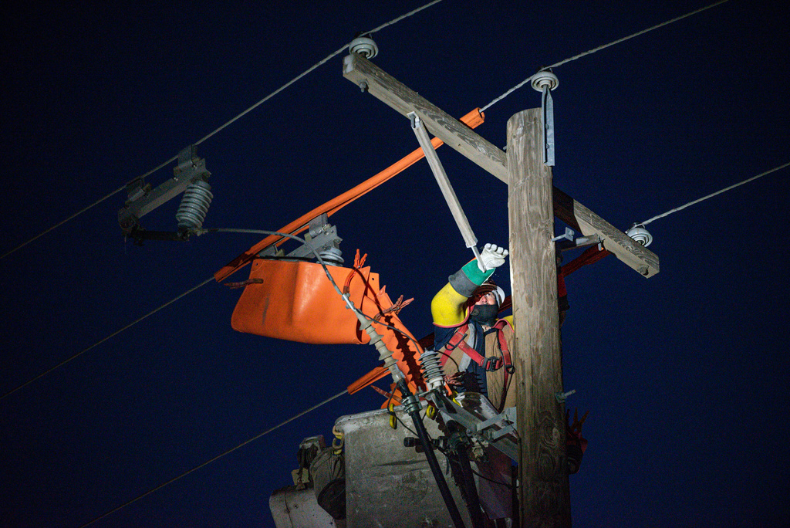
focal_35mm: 155
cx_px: 395
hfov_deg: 13.2
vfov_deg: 8.9
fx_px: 3403
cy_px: 264
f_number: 3.2
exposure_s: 1/400
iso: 5000
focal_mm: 155
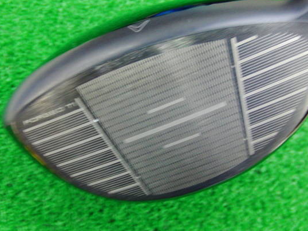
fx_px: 392
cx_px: 156
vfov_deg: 32.9
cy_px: 108
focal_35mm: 44
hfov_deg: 42.9
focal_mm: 6.42
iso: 400
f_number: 3.6
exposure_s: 1/13
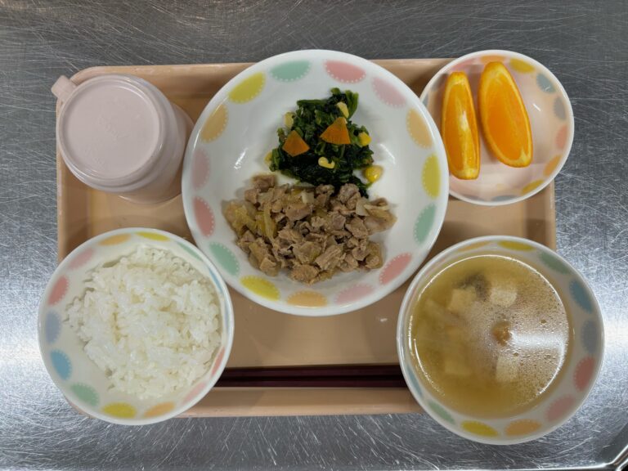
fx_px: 472
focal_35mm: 26
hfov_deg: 67.3
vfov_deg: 53.1
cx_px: 314
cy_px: 236
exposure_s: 1/120
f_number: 1.6
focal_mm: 5.96
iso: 125
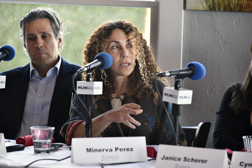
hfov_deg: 10.3
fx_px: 1400
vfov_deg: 6.9
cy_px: 84
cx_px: 126
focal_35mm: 200
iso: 1250
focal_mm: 200
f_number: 6.3
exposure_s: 1/160
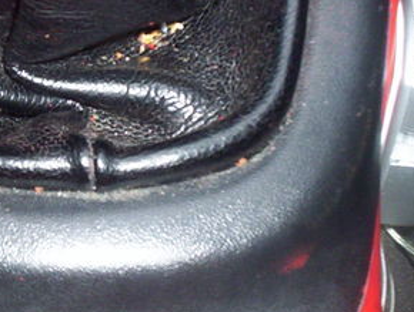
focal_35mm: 84
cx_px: 59
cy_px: 103
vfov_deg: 17.6
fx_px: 1007
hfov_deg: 22.8
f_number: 4.5
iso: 140
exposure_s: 1/60
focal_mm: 4.99
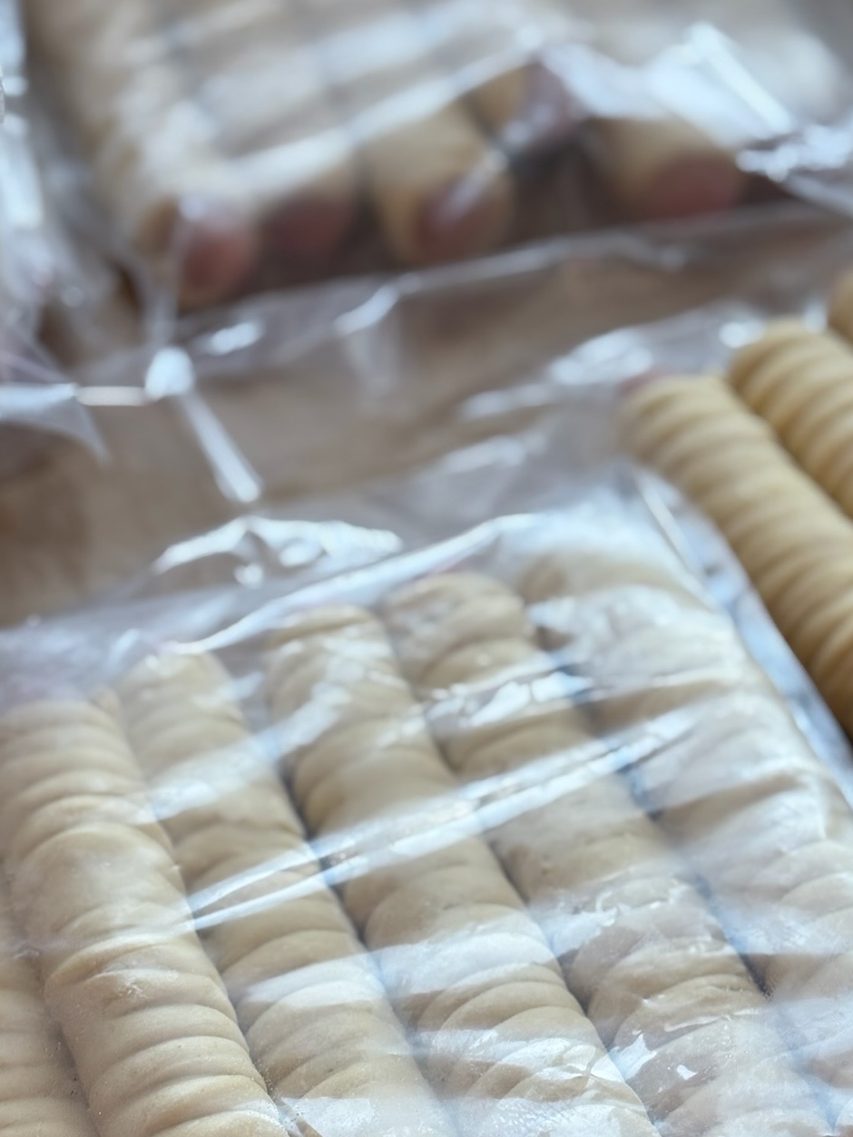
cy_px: 891
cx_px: 405
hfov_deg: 17.4
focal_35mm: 85
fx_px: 2792
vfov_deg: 22.7
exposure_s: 1/60
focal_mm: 5.96
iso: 50
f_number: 1.6
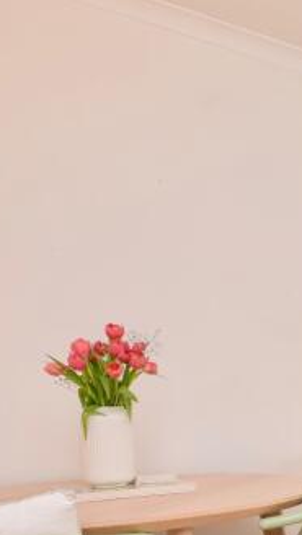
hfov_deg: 16.7
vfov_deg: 40.4
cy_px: 423
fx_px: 696
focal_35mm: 49
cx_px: 638
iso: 800
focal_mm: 10
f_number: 10
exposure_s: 1/100
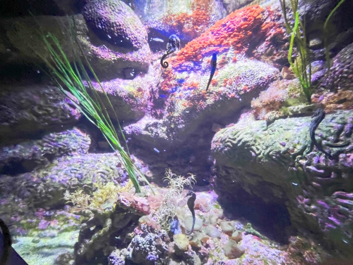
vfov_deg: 89.9
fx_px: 133
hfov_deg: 106.2
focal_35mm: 13
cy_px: 132
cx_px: 176
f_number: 1.8
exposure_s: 1/57
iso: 1000
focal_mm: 1.57
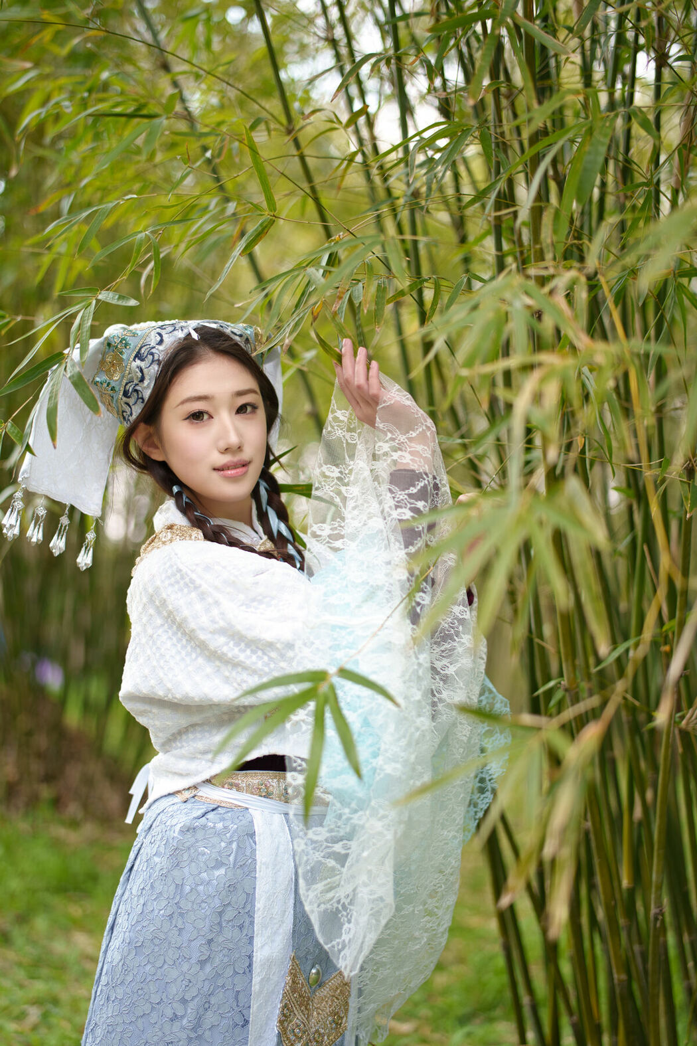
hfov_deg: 27.0
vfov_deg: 39.6
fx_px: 1452
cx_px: 348
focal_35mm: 50
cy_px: 523
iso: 100
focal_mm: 50
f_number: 1.4
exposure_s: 1/400
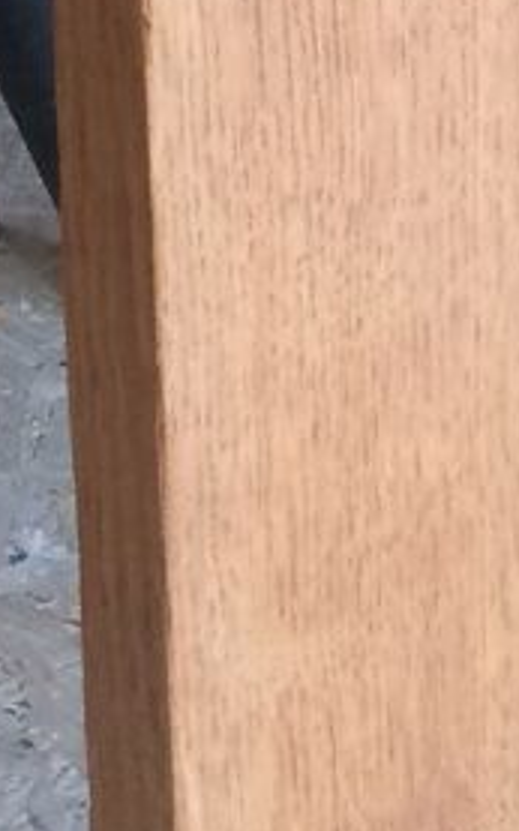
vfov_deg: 11.3
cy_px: -186
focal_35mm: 181
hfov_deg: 7.1
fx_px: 4098
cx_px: 789
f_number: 2.2
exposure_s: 1/33
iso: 50
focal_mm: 4.15
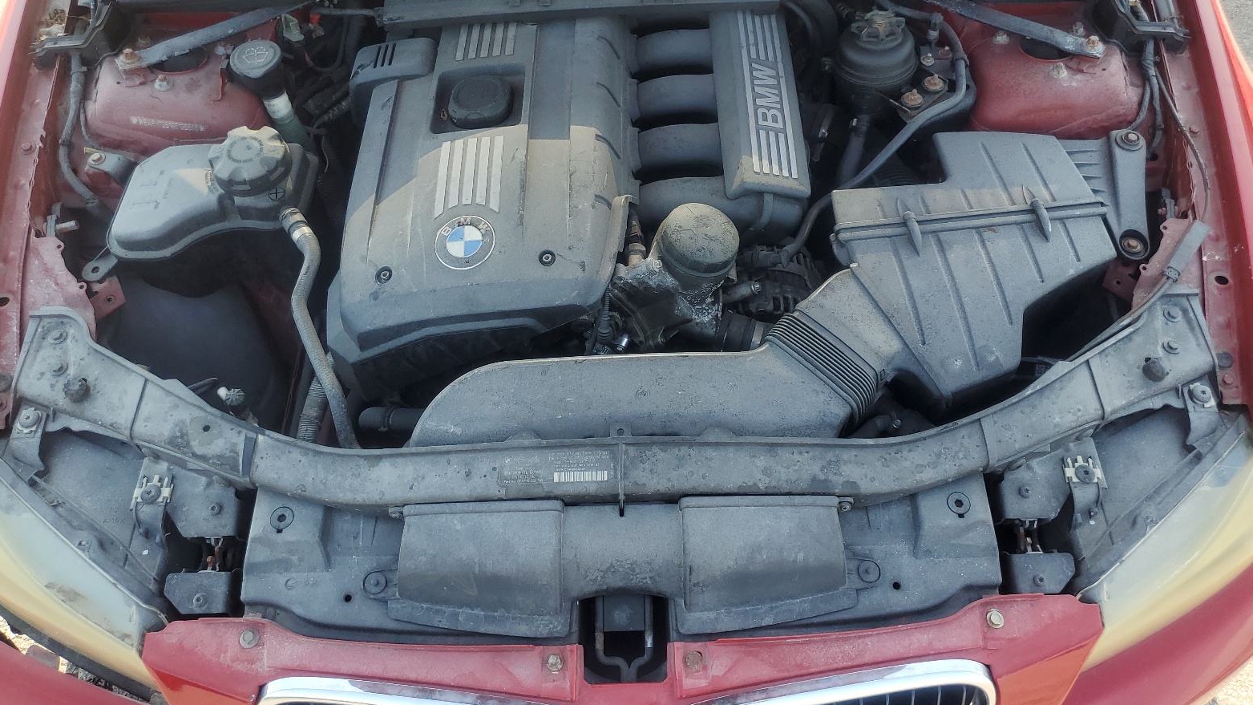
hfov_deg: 66.1
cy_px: 231
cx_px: 618
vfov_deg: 39.7
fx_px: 963
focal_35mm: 29
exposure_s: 1/417
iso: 50
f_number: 1.5
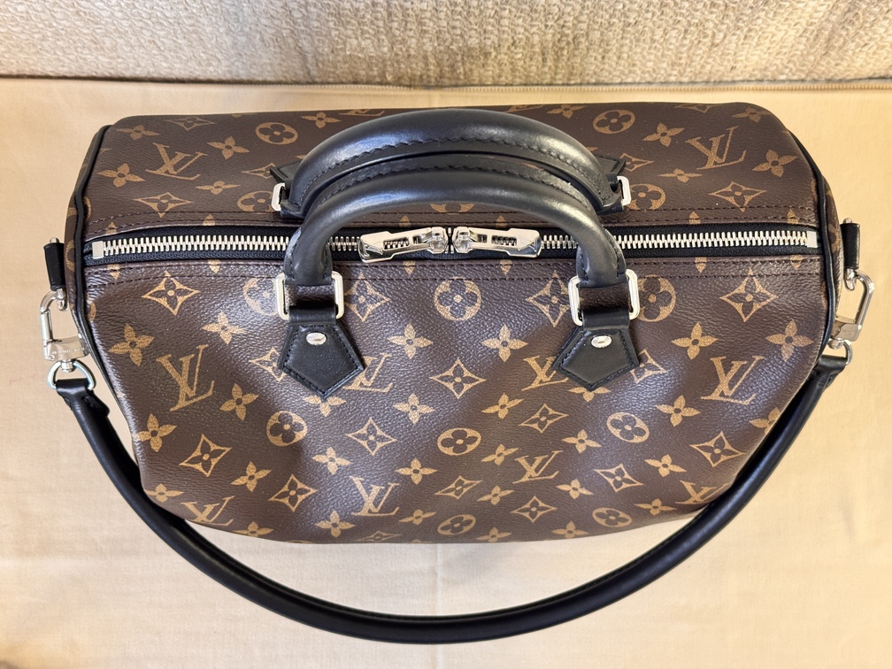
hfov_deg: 39.7
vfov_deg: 30.3
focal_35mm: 48
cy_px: 334
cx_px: 446
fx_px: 1237
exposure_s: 1/36
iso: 200
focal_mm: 6.76
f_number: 1.78
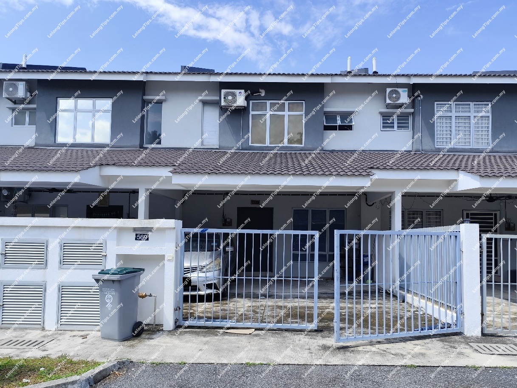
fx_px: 344
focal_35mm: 23
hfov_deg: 73.9
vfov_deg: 58.9
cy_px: 194
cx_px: 258
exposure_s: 1/679
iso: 50
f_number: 1.65
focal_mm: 6.14
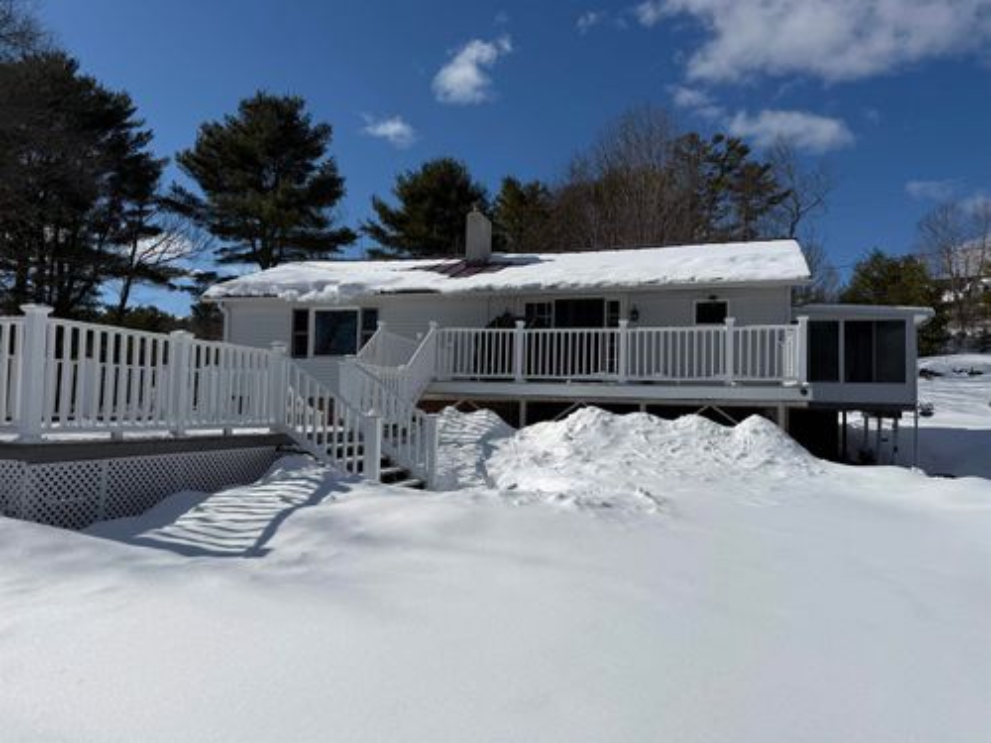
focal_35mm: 24
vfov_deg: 56.8
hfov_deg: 71.6
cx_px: 496
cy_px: 372
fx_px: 687
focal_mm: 6.76
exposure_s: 1/14286
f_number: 1.78
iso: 64
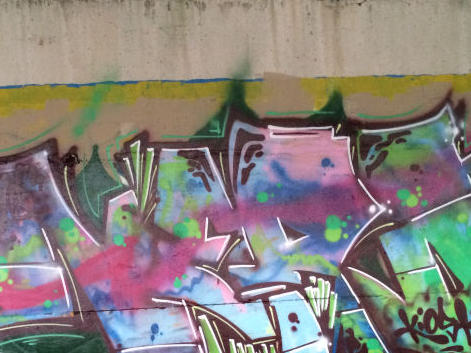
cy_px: 243
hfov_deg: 36.6
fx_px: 707
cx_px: 171
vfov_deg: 27.8
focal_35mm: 52
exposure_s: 1/17
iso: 320
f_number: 2.2
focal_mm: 4.12
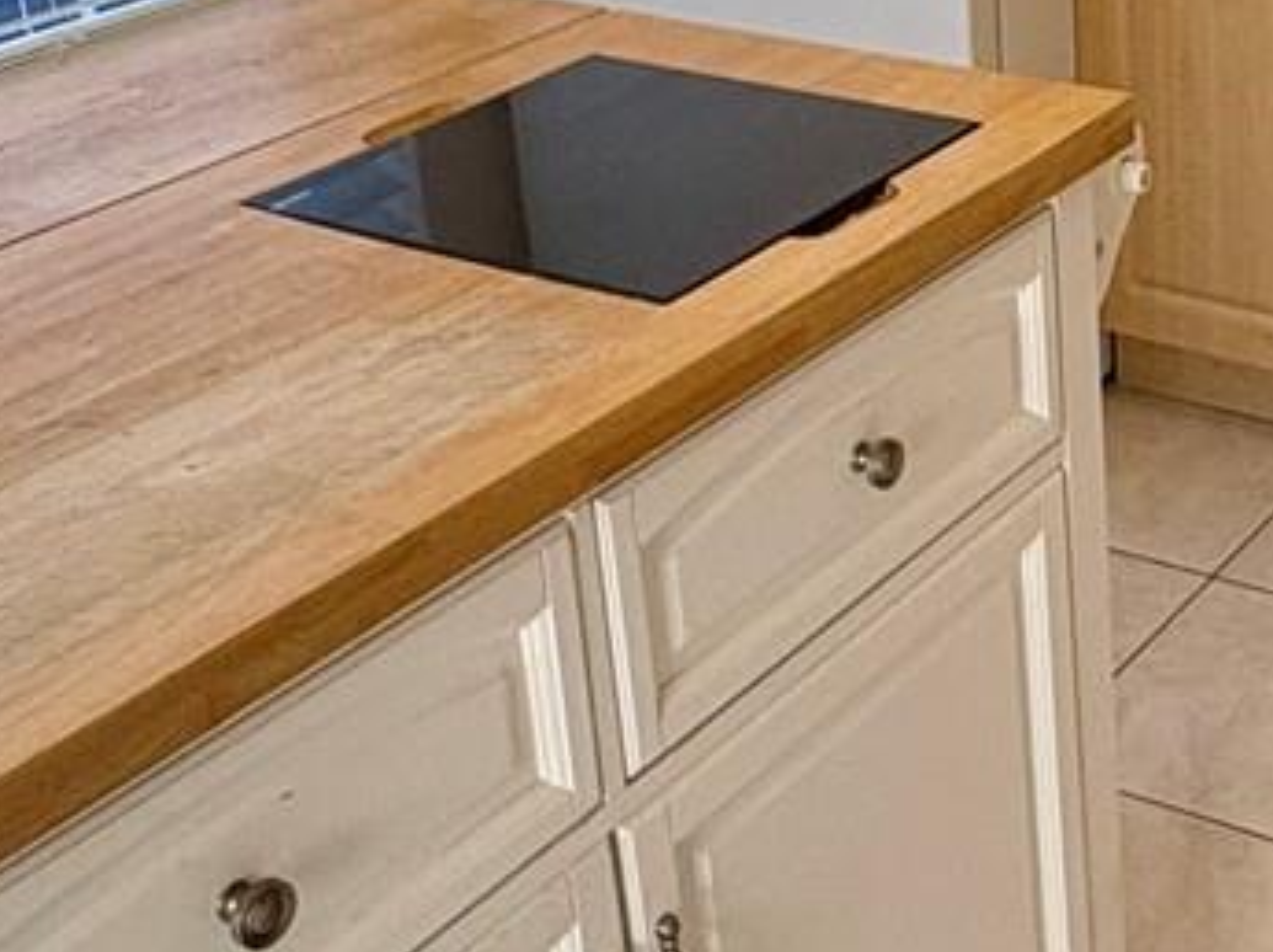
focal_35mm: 65
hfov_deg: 28.1
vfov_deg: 22.1
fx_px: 2388
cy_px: 107
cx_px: 1273
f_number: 2.2
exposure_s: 1/120
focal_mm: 2.22
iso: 160
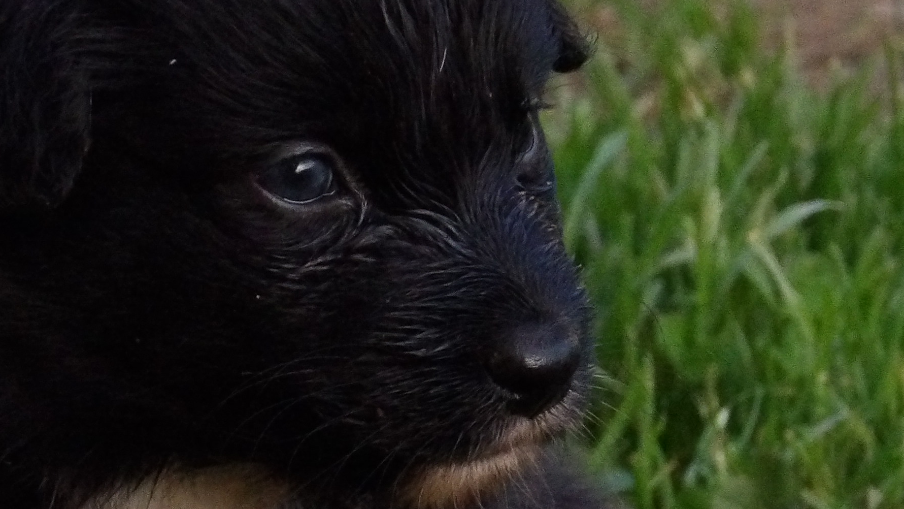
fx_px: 13376
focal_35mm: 558
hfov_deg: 3.9
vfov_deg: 2.2
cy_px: 464
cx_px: 250
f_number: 4.5
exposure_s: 1/800
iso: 800
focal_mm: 35.6
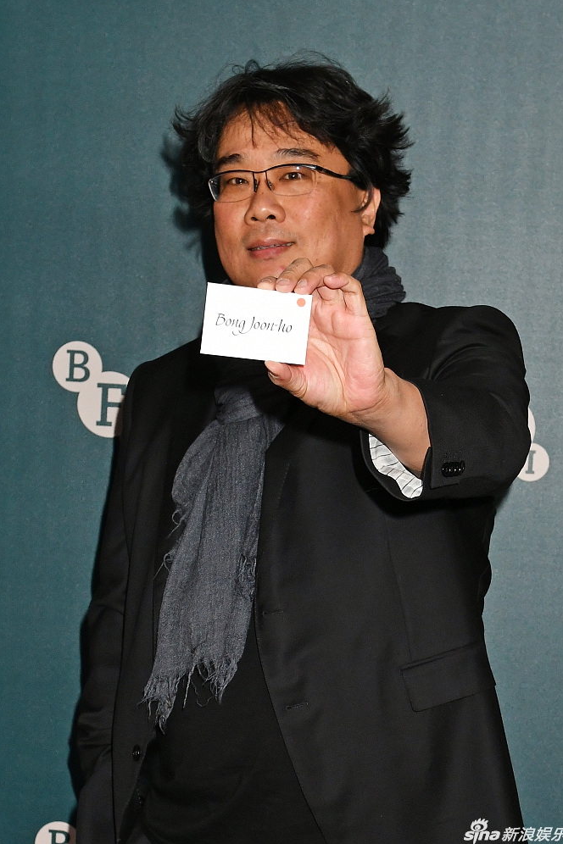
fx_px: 844
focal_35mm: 36
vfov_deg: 53.1
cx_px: 288
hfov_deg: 36.9
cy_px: 419
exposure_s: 1/125
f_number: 5.6
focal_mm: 35
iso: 800
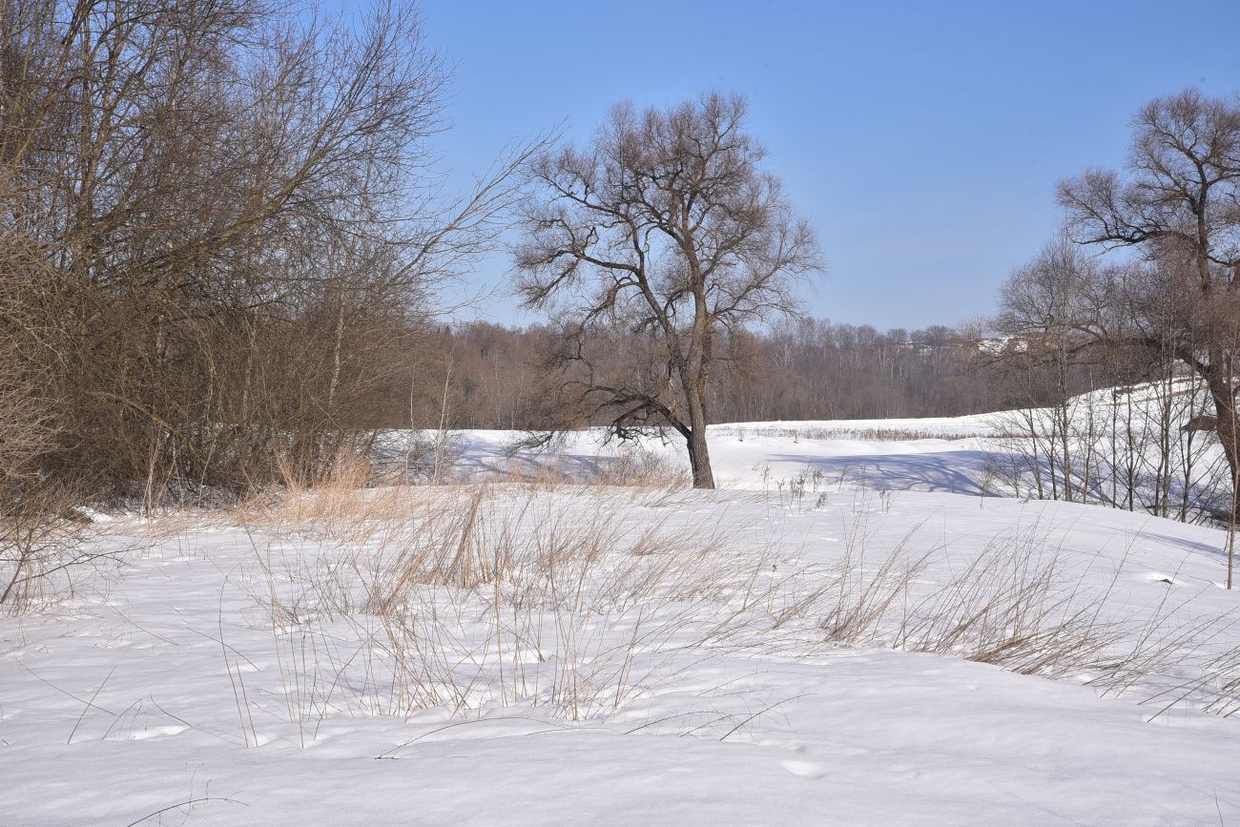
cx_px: 620
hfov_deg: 35.6
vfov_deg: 24.2
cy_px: 414
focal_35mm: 56
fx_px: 1929
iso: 125
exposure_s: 1/125
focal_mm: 56
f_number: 13
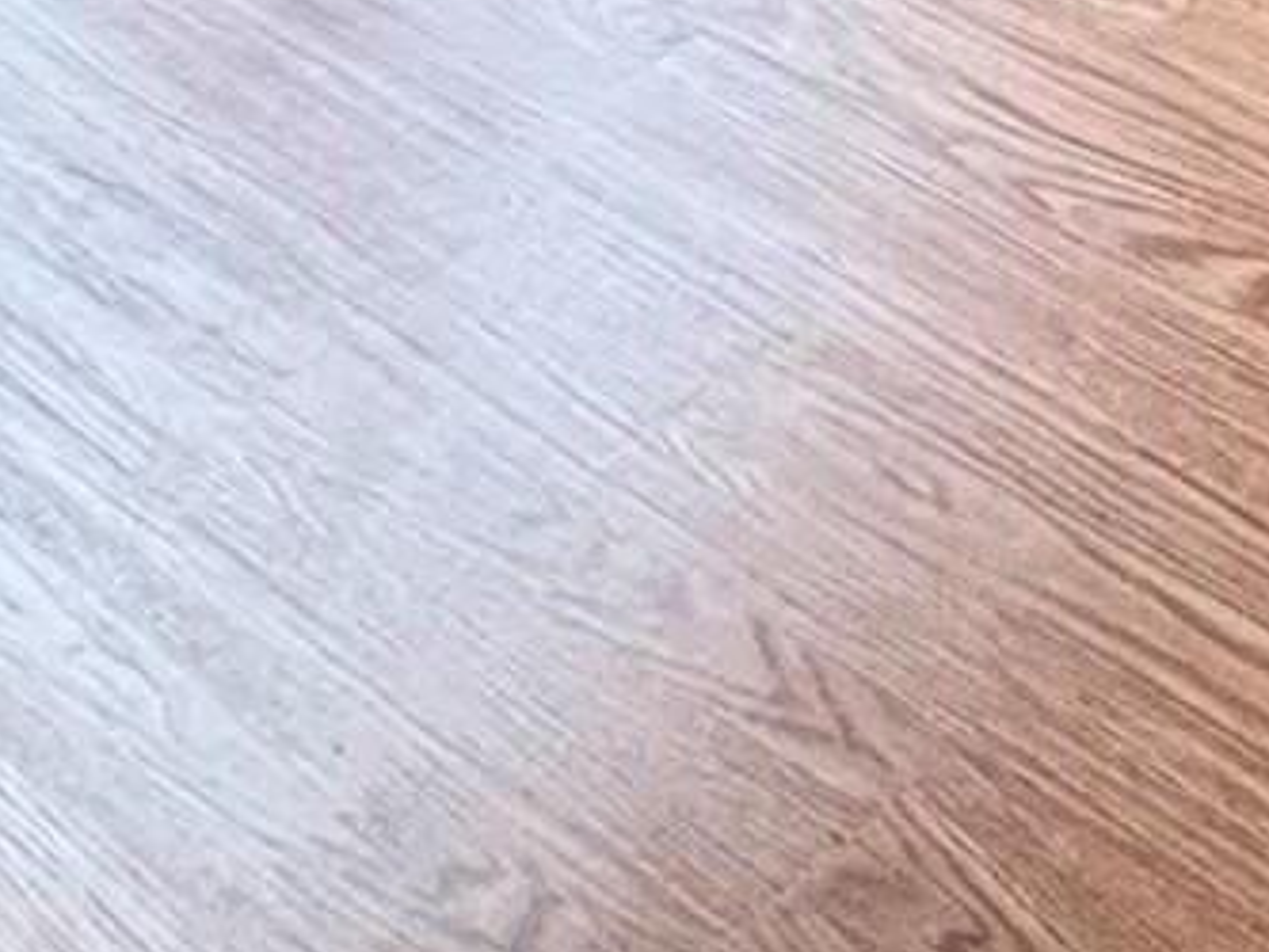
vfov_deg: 13.9
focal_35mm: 80
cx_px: 1791
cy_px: -1219
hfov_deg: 21.3
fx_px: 2934
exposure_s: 1/120
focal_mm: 1.57
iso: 125
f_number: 1.8
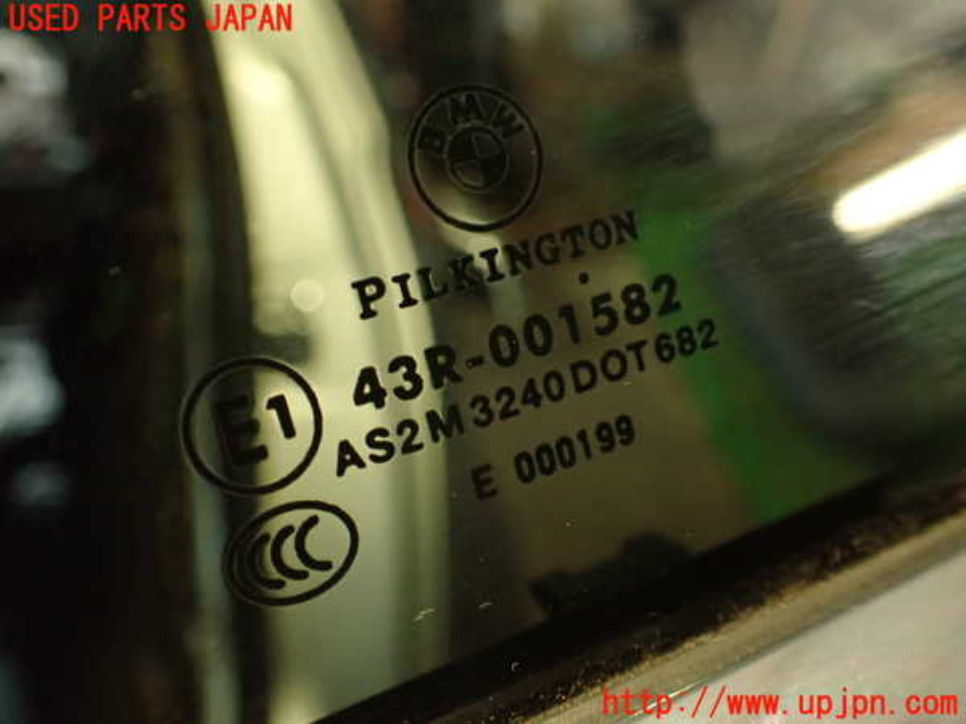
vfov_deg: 44.2
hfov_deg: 56.8
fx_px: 893
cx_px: 483
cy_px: 362
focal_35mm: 32
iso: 800
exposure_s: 1/30
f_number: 2.4
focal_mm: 5.79
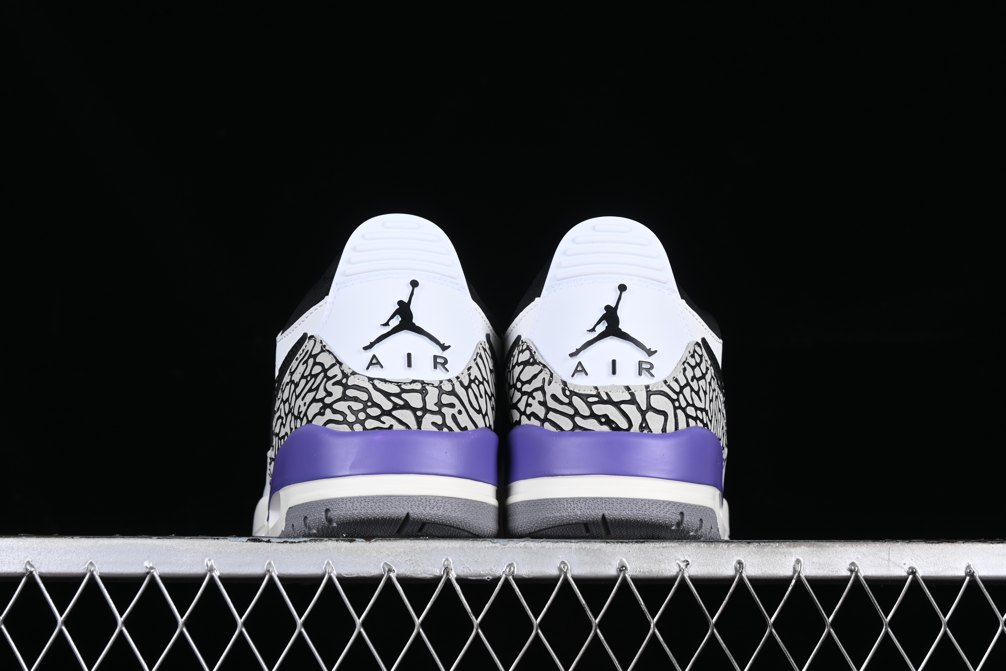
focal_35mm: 75
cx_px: 503
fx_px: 2096
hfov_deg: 27.0
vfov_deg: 18.2
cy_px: 336
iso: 160
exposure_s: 1/80
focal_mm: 50
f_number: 8
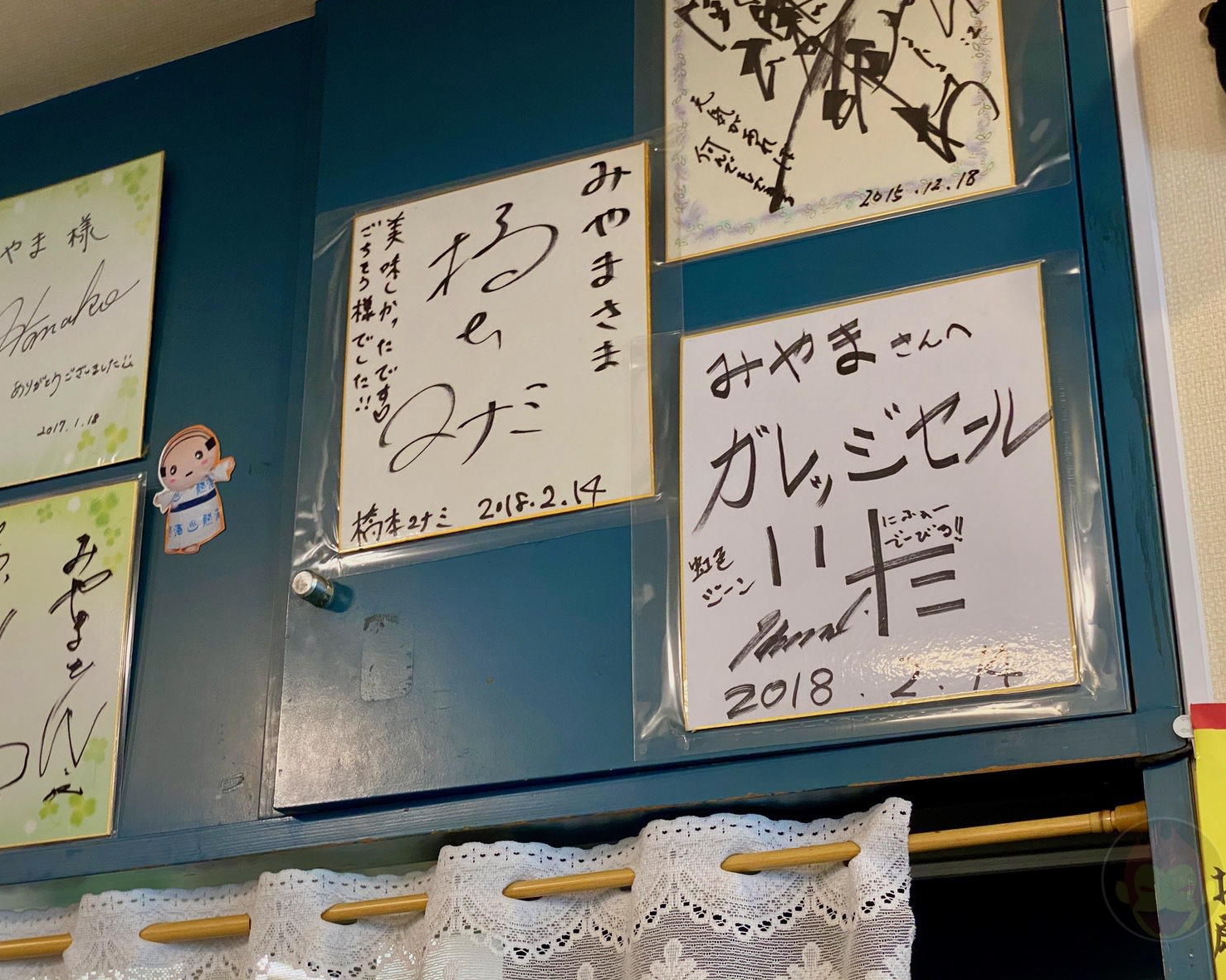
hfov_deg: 34.2
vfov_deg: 27.6
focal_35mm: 55
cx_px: 596
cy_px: 483
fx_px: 1995
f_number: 2
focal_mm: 6
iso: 125
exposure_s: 1/52
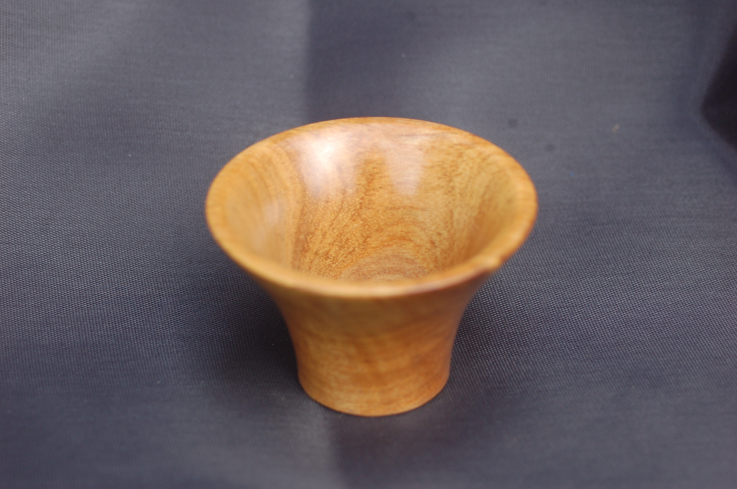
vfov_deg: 11.4
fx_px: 2452
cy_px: 244
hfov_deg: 17.1
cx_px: 368
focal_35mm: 120
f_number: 8
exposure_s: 1/125
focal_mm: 80
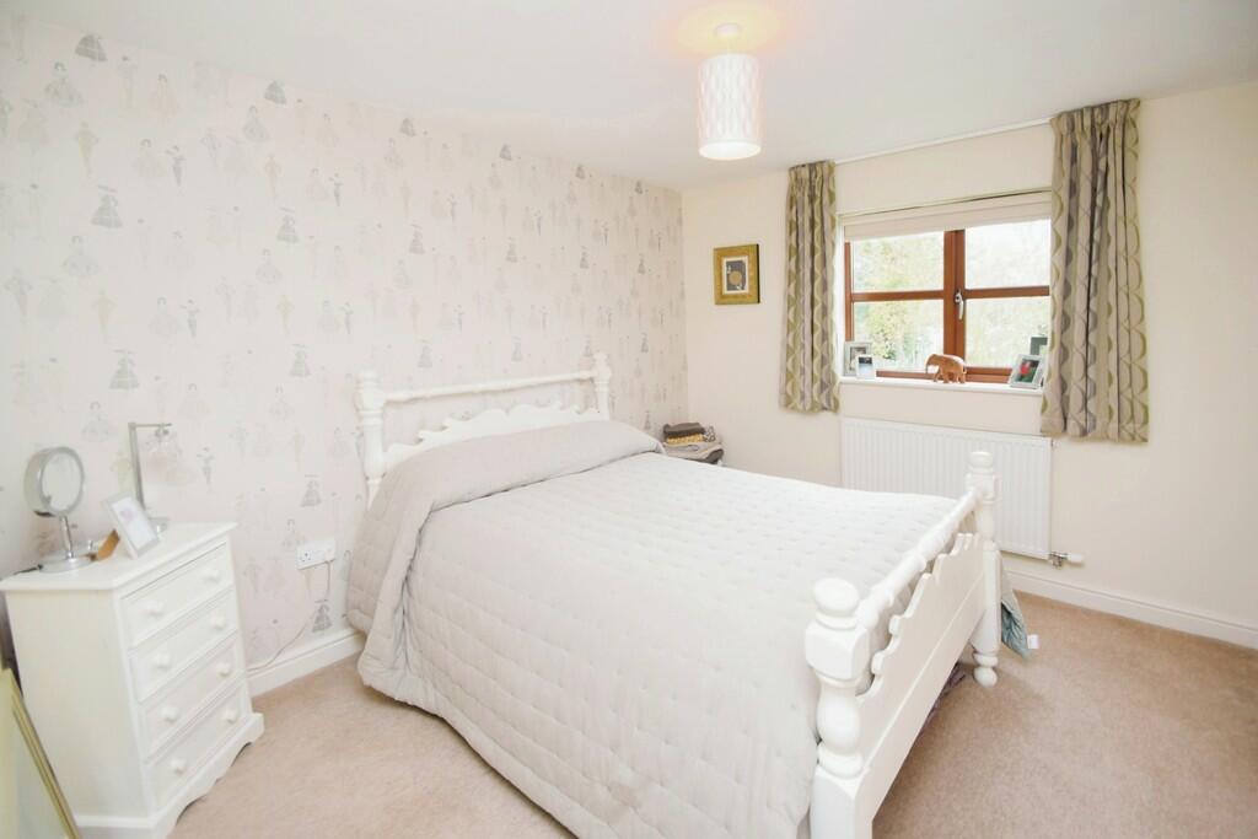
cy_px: 420
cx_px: 629
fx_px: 524
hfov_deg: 100.4
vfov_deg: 77.3
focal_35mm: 15
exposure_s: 1/60
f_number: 3.5
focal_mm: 10
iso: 900
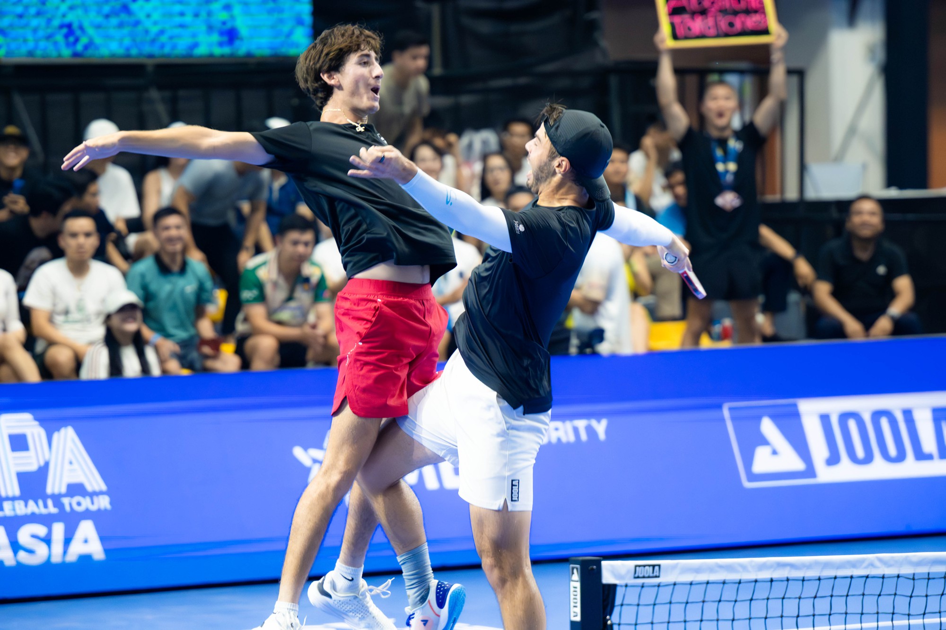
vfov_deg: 7.0
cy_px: 315
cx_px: 473
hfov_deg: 10.6
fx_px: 5122
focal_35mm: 195
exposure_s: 1/640
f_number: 2.8
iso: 6400
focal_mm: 130
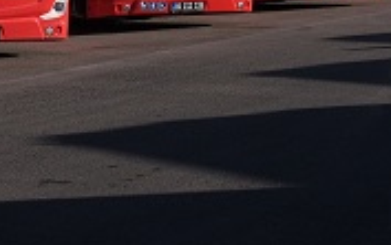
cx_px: 35
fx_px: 1451
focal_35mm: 136
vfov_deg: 9.3
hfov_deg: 15.2
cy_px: -155
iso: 160
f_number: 4
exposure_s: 1/1300
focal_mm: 24.9
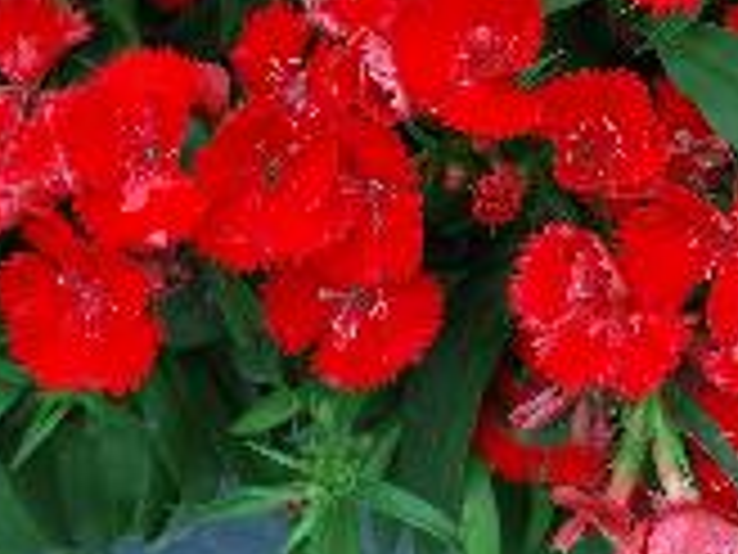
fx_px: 2409
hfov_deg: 17.0
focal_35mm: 113
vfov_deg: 13.0
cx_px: 756
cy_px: 95
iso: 100
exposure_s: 1/60
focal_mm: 32
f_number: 8
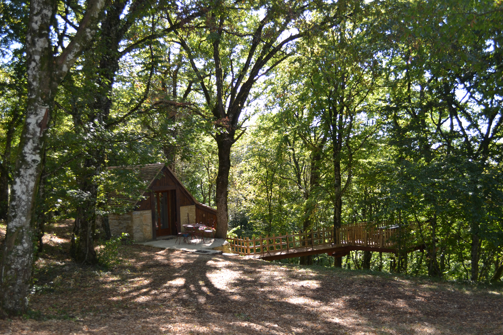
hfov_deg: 53.1
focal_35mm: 36
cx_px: 252
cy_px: 168
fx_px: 503
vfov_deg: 36.9
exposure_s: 1/125
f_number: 4
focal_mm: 24
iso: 220
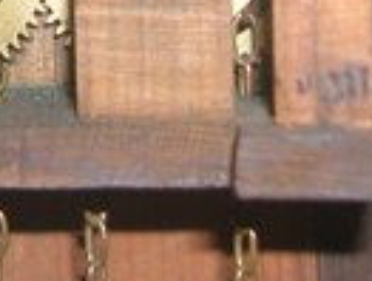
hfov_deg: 10.4
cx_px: -136
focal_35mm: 185
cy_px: -167
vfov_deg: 7.9
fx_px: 1994
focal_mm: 9.7
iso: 125
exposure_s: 1/60
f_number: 3.1
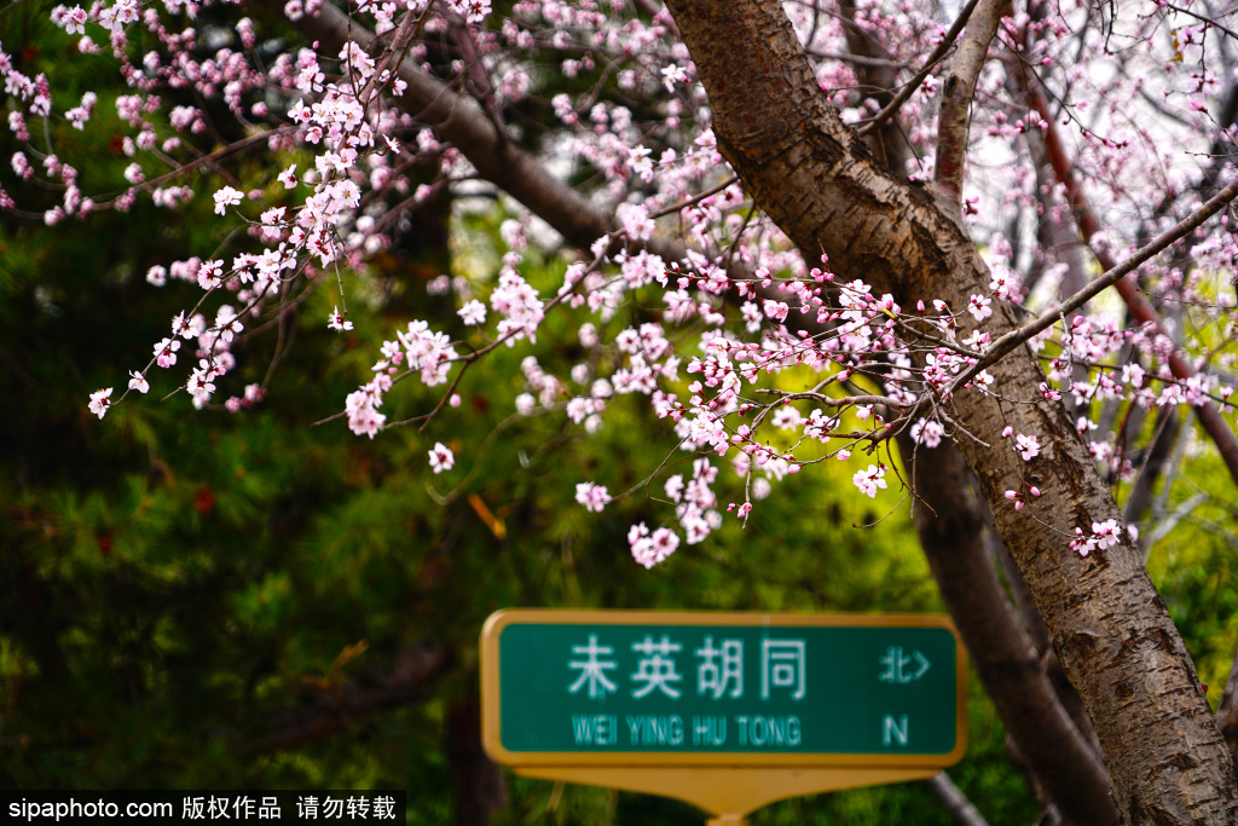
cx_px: 619
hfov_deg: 11.9
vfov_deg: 8.0
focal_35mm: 172
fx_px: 5915
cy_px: 413
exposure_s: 1/160
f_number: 6.3
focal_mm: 172
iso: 200
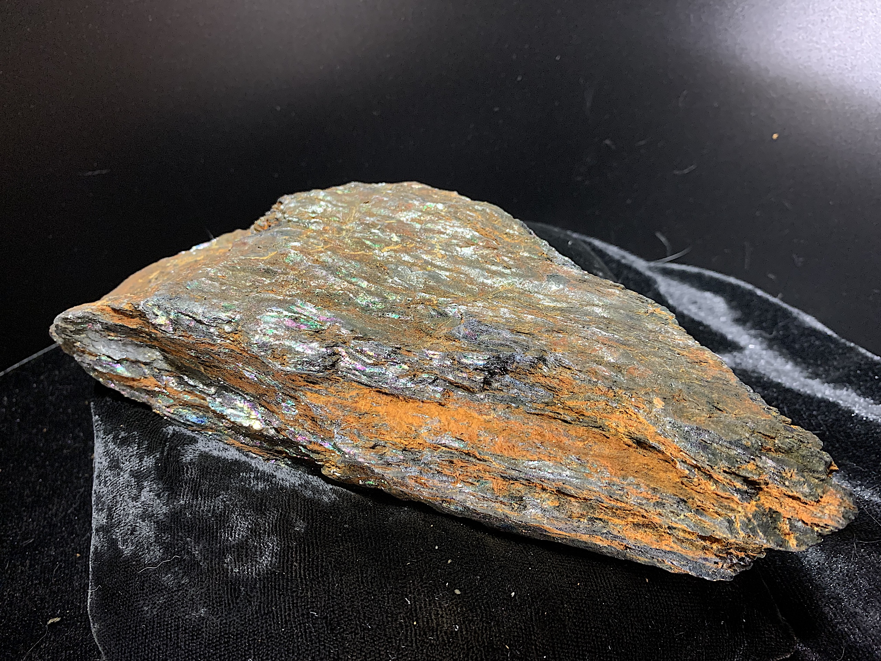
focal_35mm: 26
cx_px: 440
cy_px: 330
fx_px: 662
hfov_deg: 67.3
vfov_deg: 53.1
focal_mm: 4.25
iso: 320
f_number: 1.8
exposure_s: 1/40
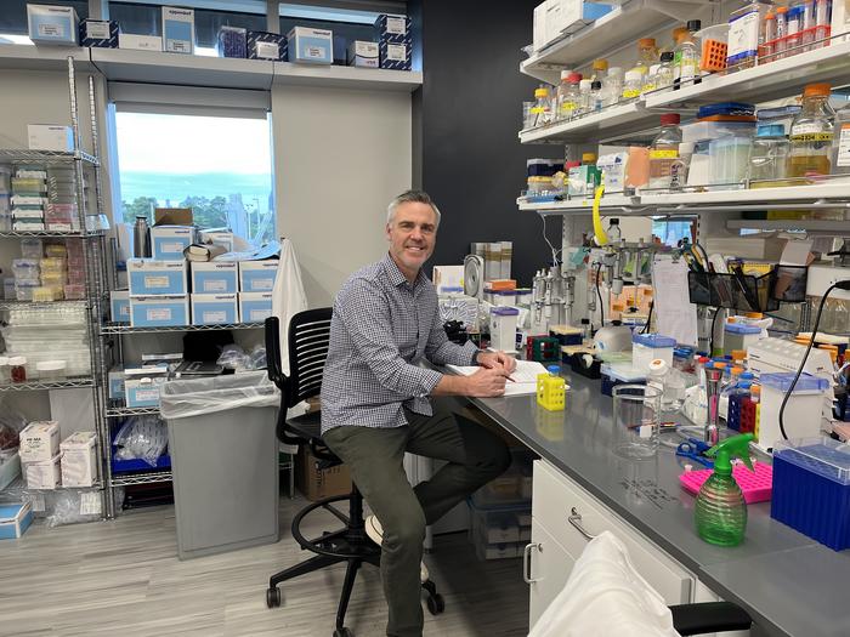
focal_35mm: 26
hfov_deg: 67.3
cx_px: 425
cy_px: 318
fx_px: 638
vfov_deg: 53.1
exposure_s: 1/111
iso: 80
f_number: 1.6
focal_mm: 5.1
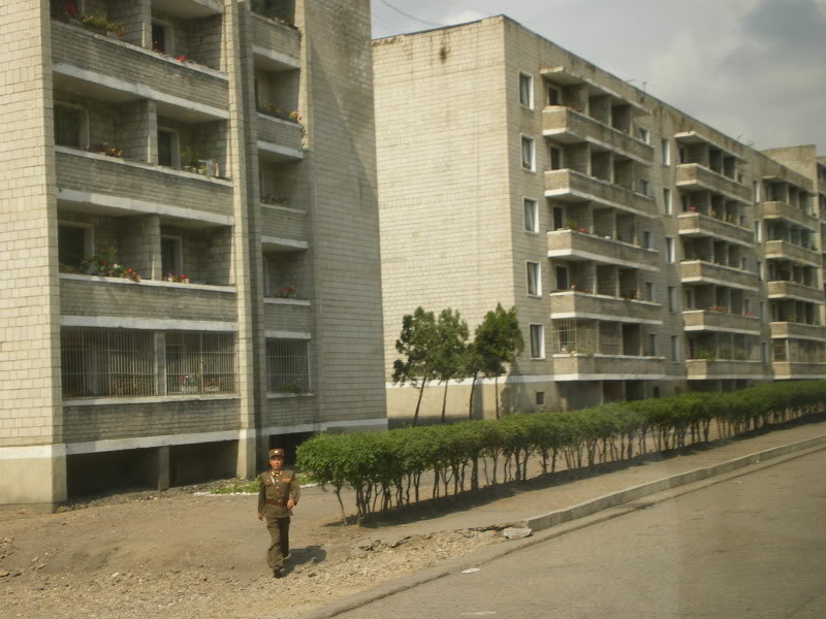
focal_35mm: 59
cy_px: 310
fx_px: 1408
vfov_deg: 24.8
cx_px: 413
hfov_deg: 32.7
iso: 50
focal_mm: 10.3
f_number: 5.9
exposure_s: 1/250
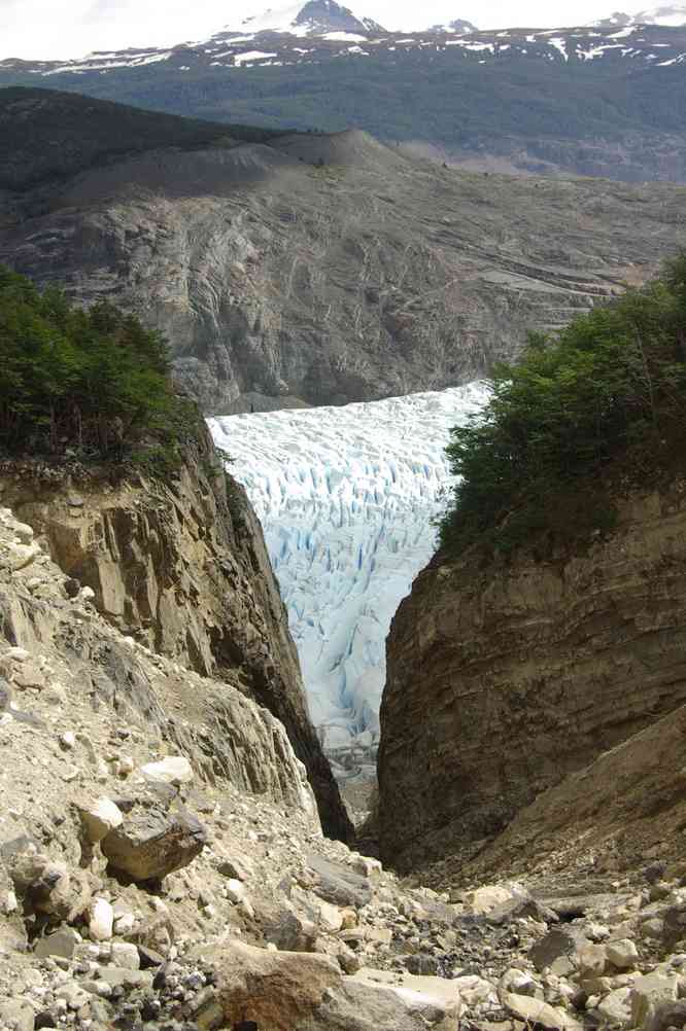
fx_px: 1403
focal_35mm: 49
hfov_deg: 27.5
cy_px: 516
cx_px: 343
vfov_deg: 40.4
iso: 100
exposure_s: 1/250
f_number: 8
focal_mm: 32.5
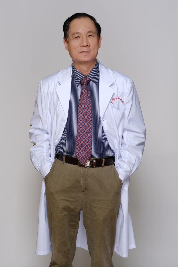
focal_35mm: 84
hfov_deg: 16.3
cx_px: 89
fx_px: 623
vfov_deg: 24.2
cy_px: 134
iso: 250
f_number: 5
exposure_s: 1/160
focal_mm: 56
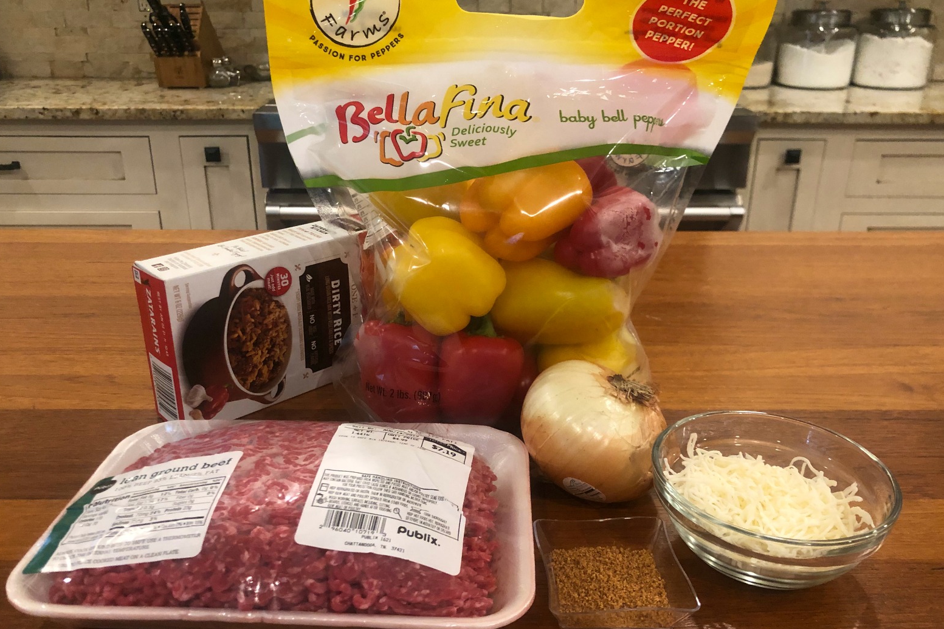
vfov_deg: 43.6
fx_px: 787
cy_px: 306
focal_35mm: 30
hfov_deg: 61.9
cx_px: 469
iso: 100
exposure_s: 1/15
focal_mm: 4
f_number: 1.8
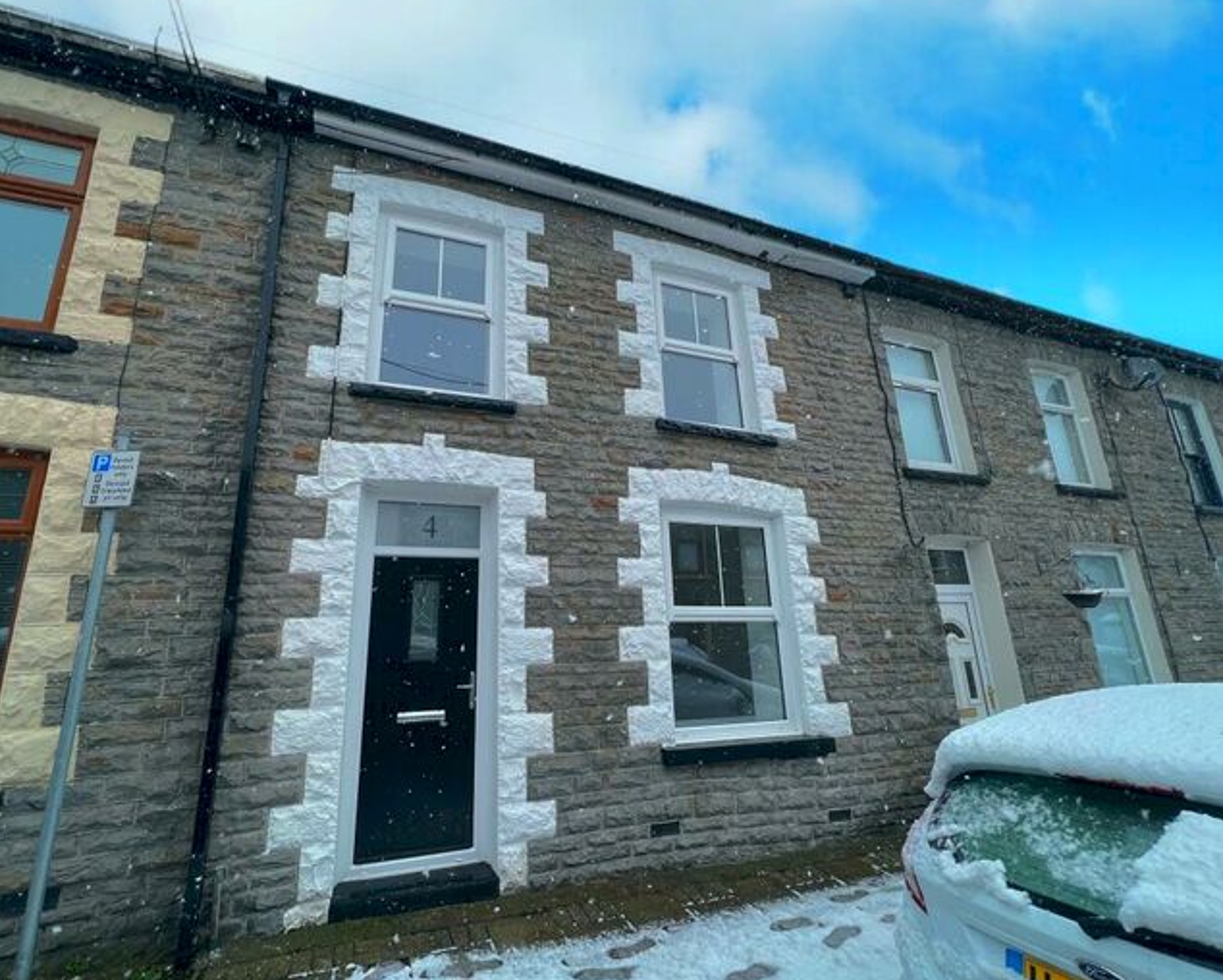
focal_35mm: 14
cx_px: 550
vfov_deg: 88.0
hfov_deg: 100.3
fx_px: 507
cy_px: 481
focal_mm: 1.57
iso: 32
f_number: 1.8
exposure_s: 1/455
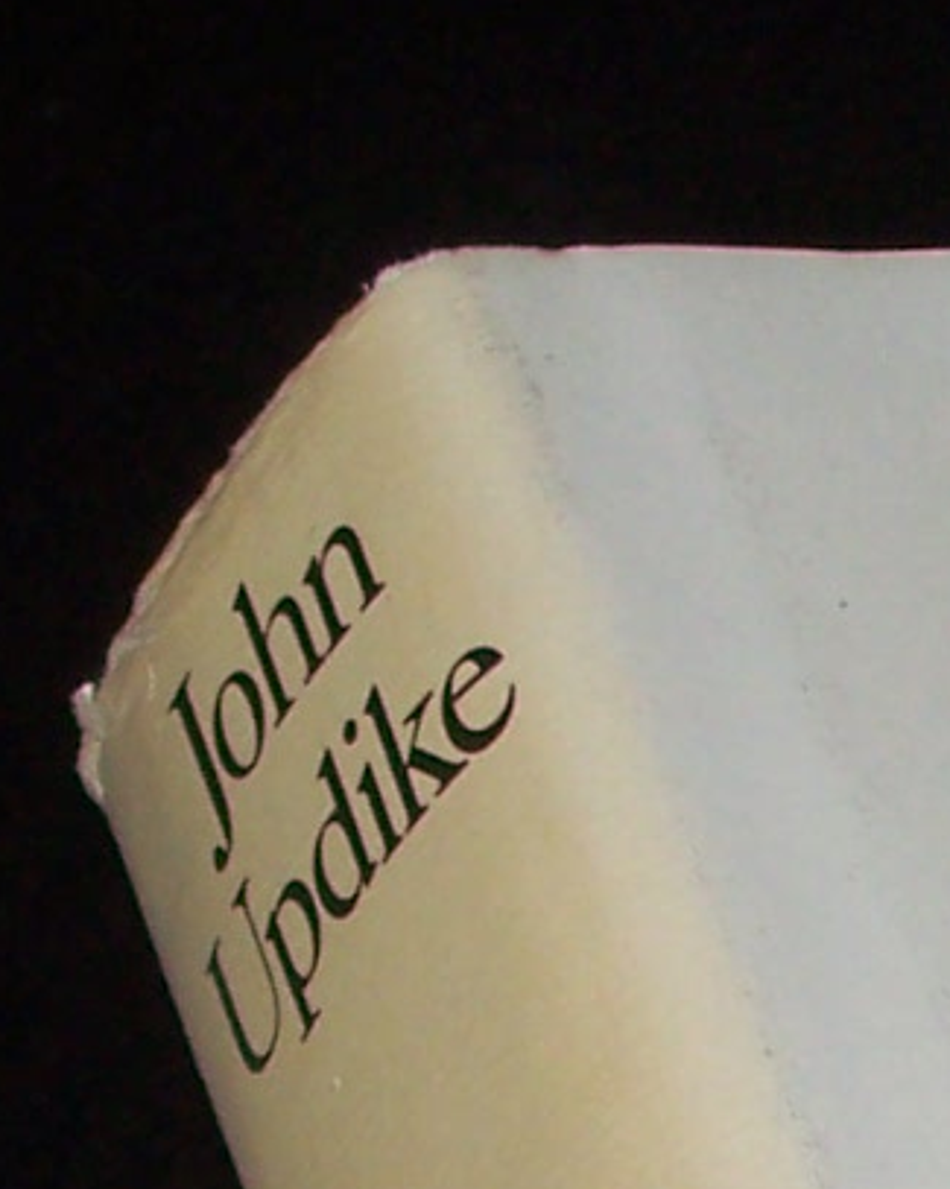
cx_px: 2134
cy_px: 2542
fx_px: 10309
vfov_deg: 6.4
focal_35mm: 293
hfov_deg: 5.1
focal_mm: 8.7
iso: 80
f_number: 3.2
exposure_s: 1/80
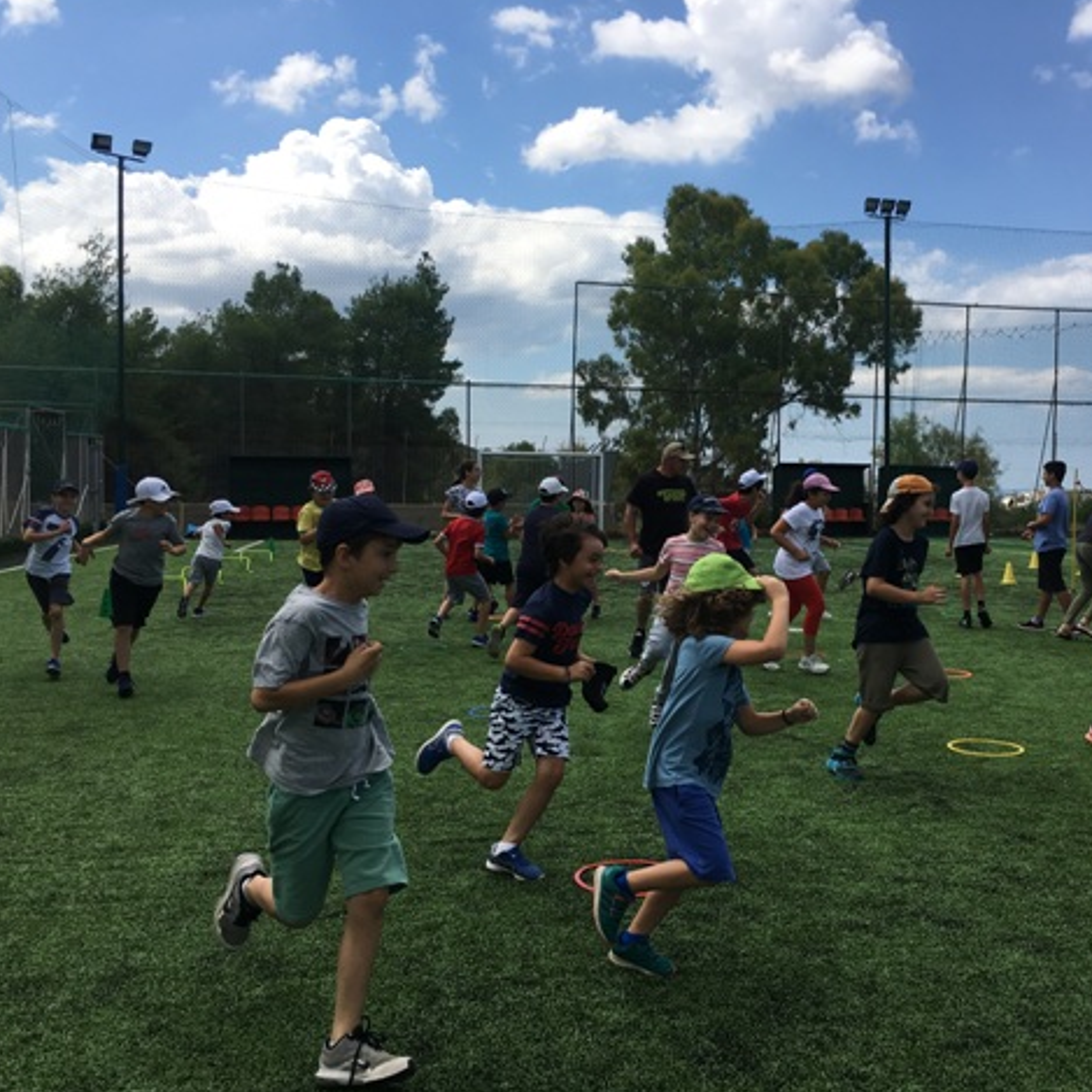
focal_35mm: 35
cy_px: 547
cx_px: 643
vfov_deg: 47.2
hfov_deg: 47.0
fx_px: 1249
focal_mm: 4.15
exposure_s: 1/1425
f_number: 2.2
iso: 25
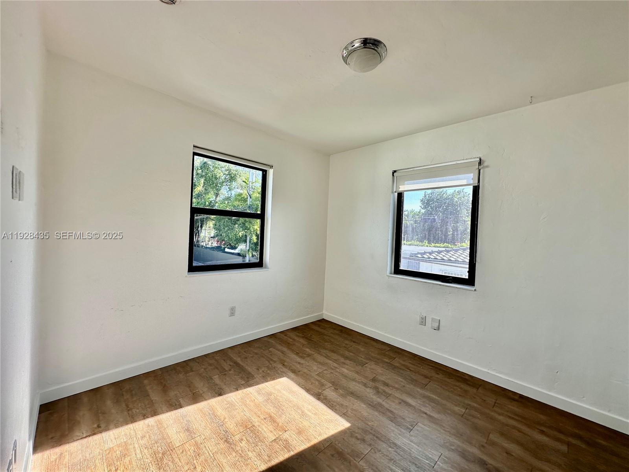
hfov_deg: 102.1
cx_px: 314
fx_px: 254
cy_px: 236
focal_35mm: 14
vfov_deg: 85.7
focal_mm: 2.22
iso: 40
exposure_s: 1/186
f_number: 2.2
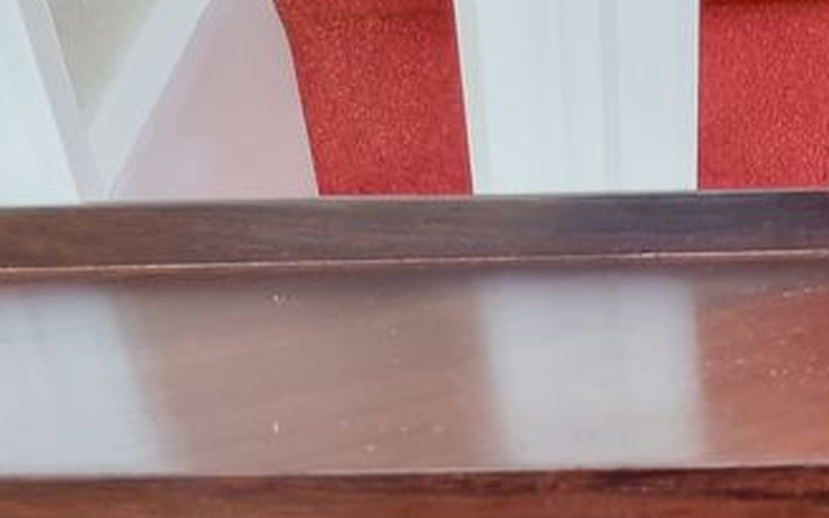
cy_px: 930
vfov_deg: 21.0
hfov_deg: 45.4
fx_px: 949
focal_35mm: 42
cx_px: 632
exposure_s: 1/33
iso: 800
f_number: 2.2
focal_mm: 2.2
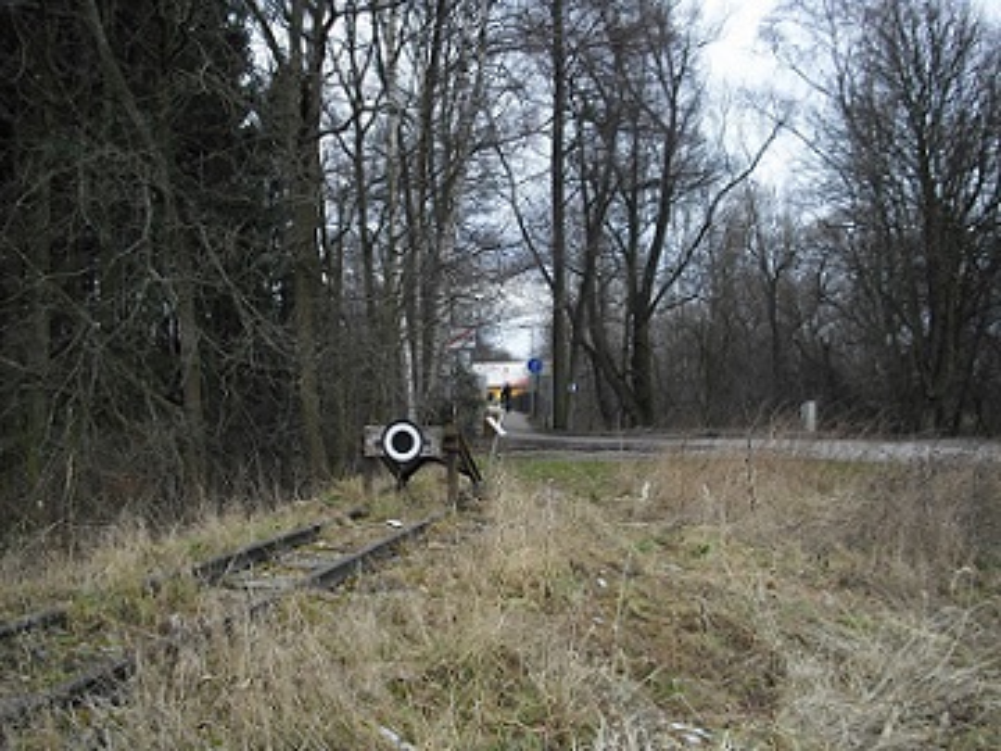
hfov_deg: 49.0
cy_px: 376
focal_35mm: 38
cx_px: 500
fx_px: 1099
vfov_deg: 37.7
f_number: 2.8
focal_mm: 6.2
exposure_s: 1/125
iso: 100
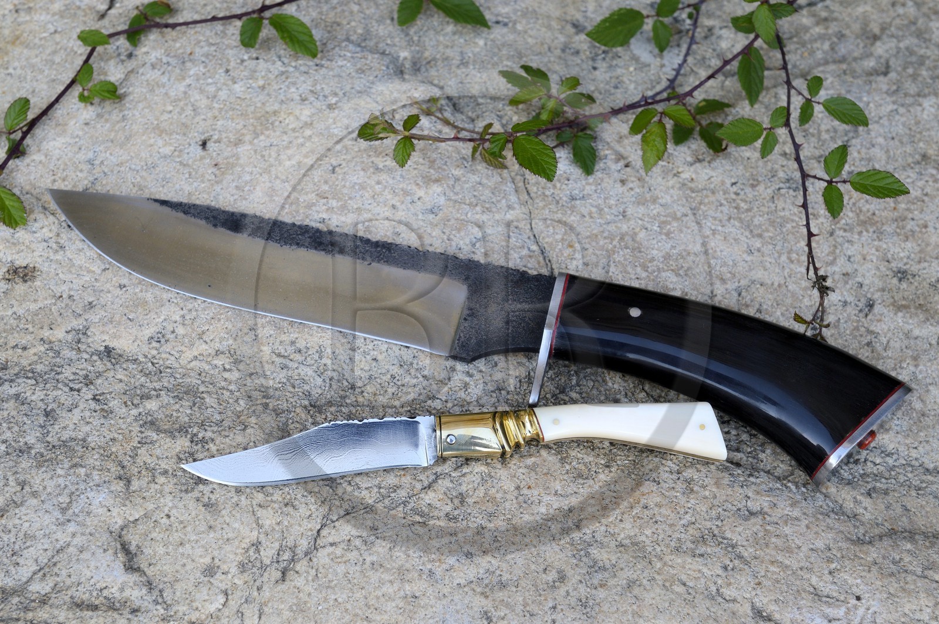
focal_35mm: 62
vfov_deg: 21.9
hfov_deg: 32.4
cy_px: 312
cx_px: 470
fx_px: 1616
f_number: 10
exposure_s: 1/80
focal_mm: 62
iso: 400
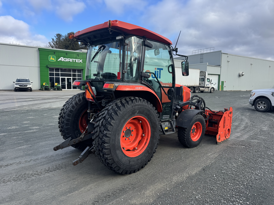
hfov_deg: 71.6
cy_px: 102
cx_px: 137
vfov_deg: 56.8
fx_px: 190
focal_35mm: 24
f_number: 1.78
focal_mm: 6.76
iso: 80
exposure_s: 1/1597
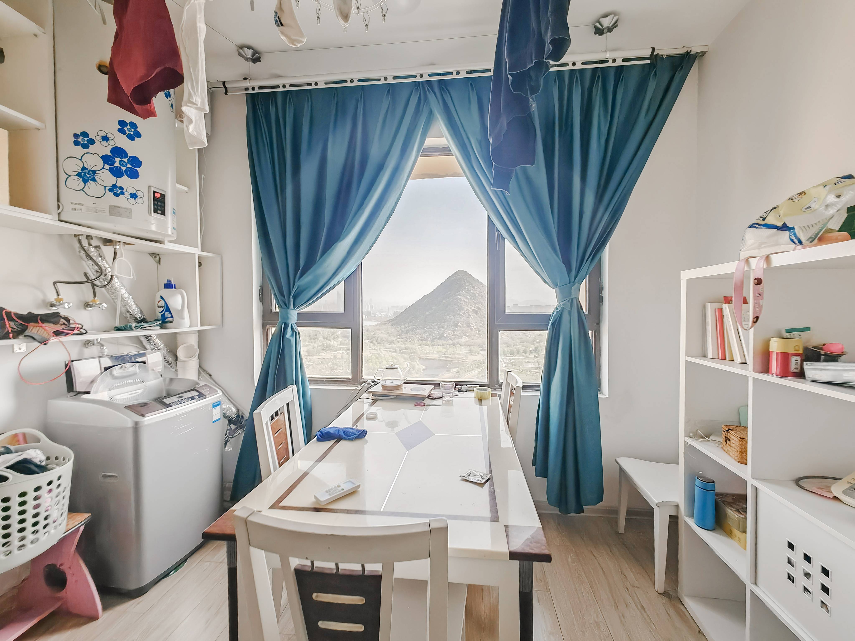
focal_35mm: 13
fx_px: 321
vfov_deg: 89.9
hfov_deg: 106.2
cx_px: 428
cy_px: 320
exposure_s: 1/45
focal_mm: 1.82
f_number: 2
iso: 50
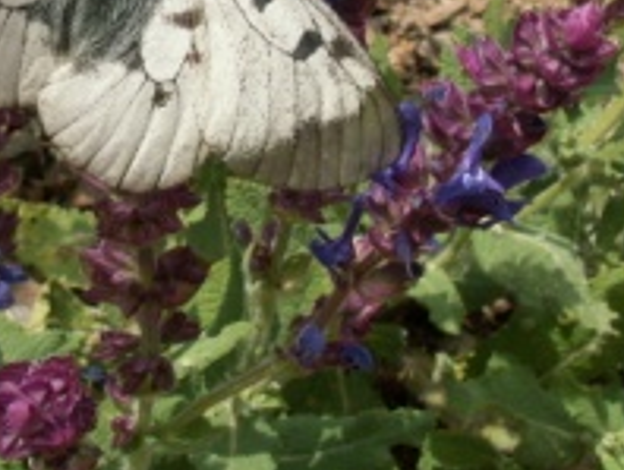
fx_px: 1426
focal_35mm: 79
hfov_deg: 24.4
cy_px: -25
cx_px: 161
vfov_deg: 18.1
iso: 50
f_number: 6.3
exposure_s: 1/200
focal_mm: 5.86
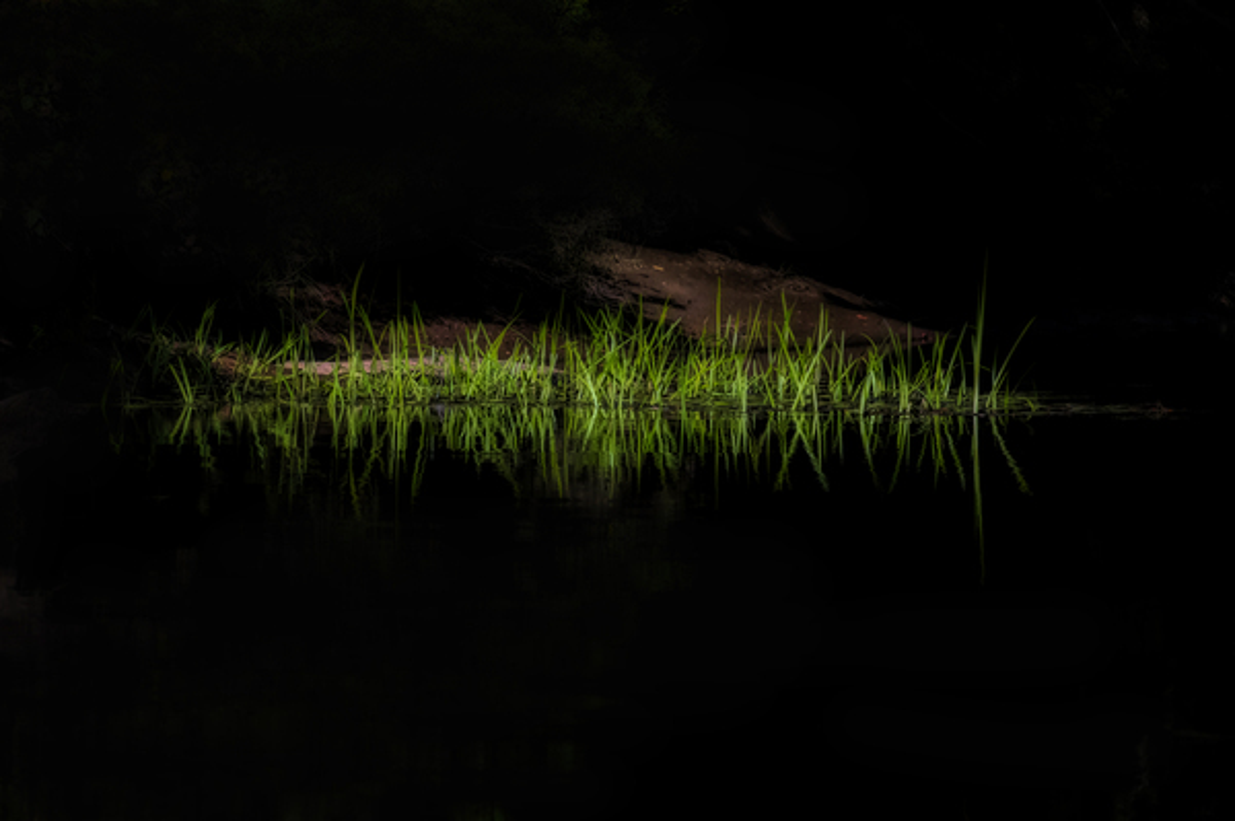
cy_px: 410
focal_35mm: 202
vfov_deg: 6.8
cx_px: 618
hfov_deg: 10.2
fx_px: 6924
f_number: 25
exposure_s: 1/320
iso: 1100
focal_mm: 135
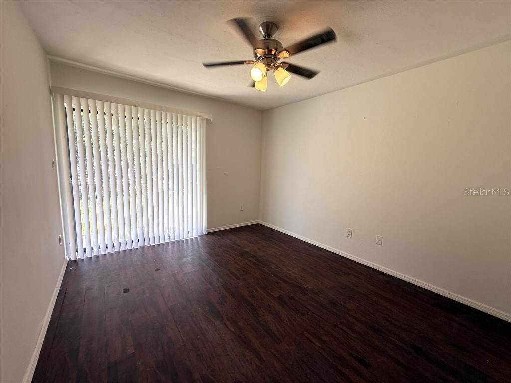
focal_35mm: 14
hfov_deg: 102.1
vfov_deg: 85.7
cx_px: 256
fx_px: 207
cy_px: 192
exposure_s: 1/121
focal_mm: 2.22
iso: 50
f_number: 2.2
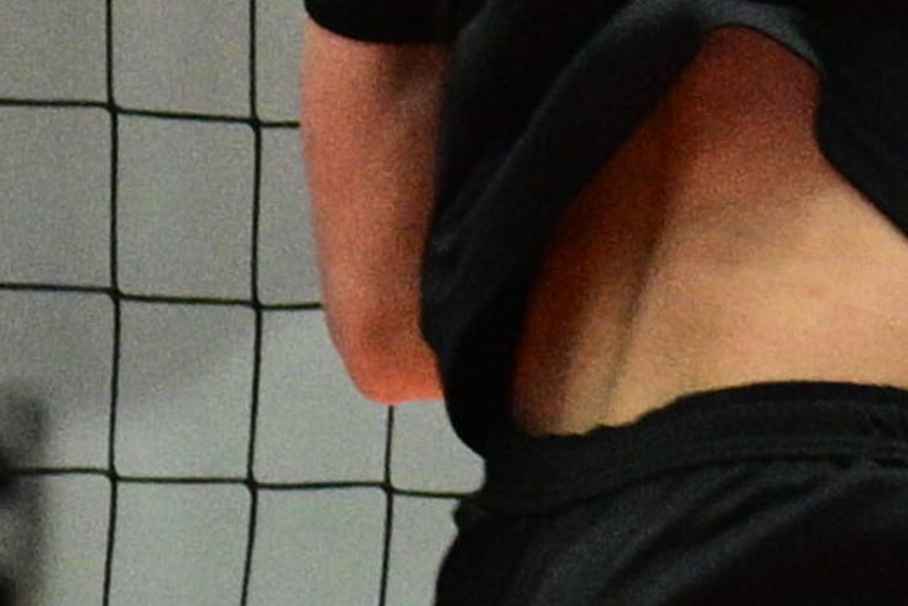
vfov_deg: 1.6
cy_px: -738
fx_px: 21368
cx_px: 1977
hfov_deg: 2.4
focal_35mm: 847
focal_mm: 170
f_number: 3.5
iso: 2500
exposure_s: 1/1000
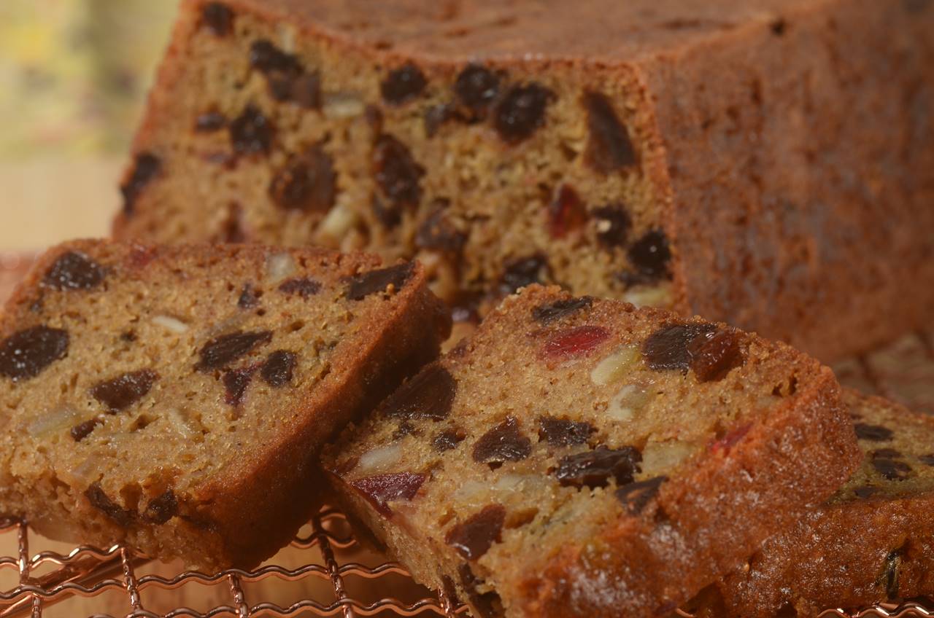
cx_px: 467
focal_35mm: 158
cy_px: 309
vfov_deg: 8.7
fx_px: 4078
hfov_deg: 13.1
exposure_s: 1/125
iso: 100
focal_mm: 105
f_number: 8
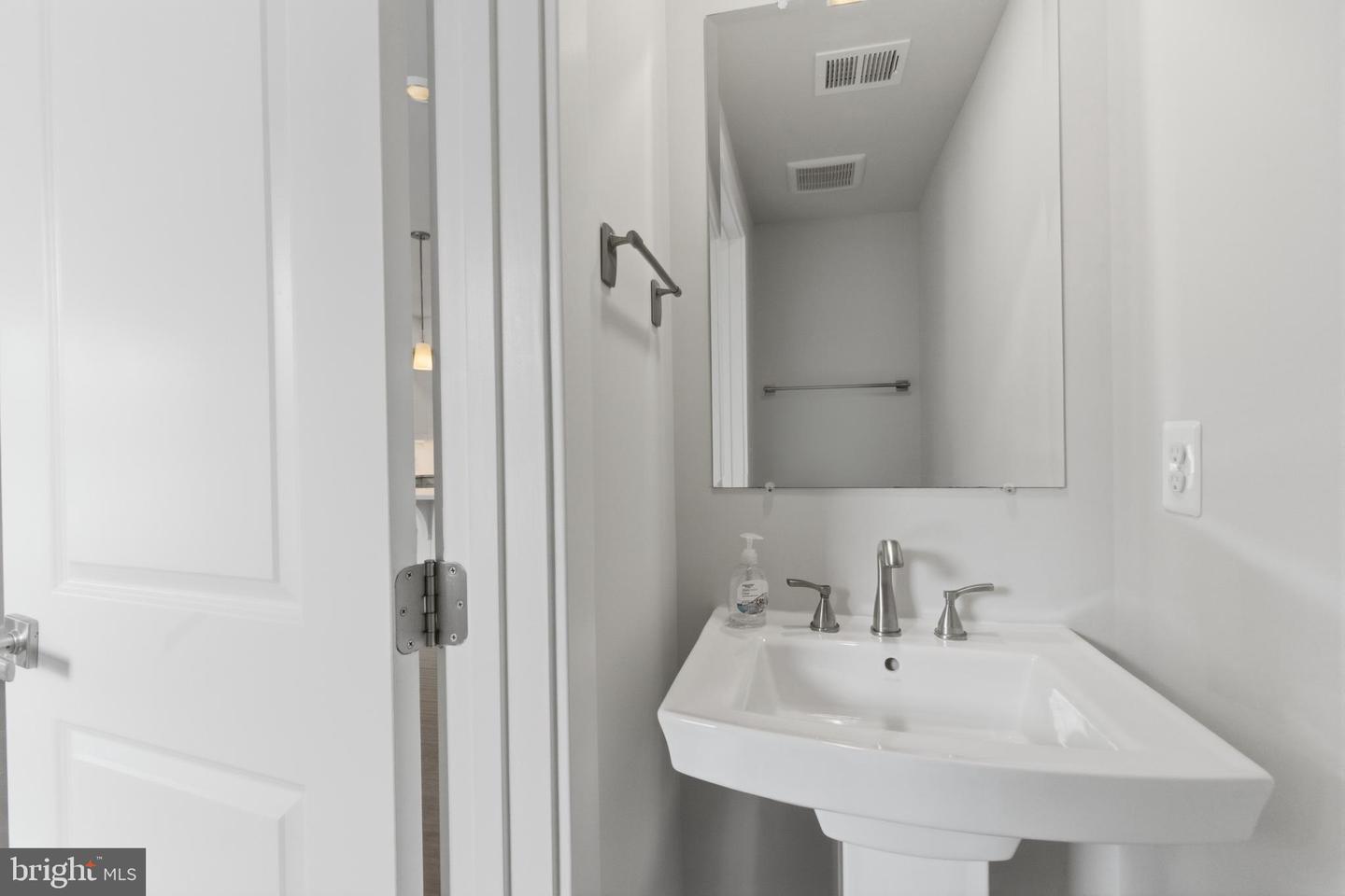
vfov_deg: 73.7
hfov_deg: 96.7
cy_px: 448
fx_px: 598
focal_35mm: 16
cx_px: 672
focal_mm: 16
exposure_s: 1/1000
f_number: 8
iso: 500
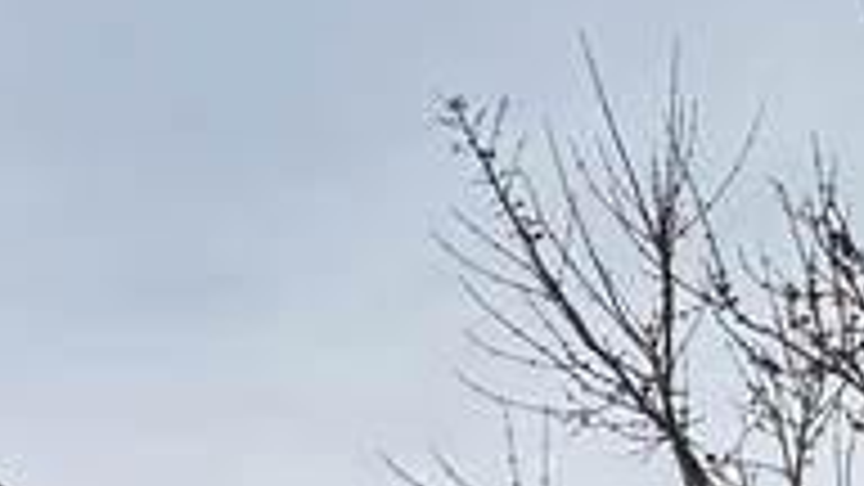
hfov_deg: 9.9
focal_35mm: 174
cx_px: -1593
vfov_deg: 6.6
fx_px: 3986
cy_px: 1174
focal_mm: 6.76
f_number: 1.78
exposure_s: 1/6173
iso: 80
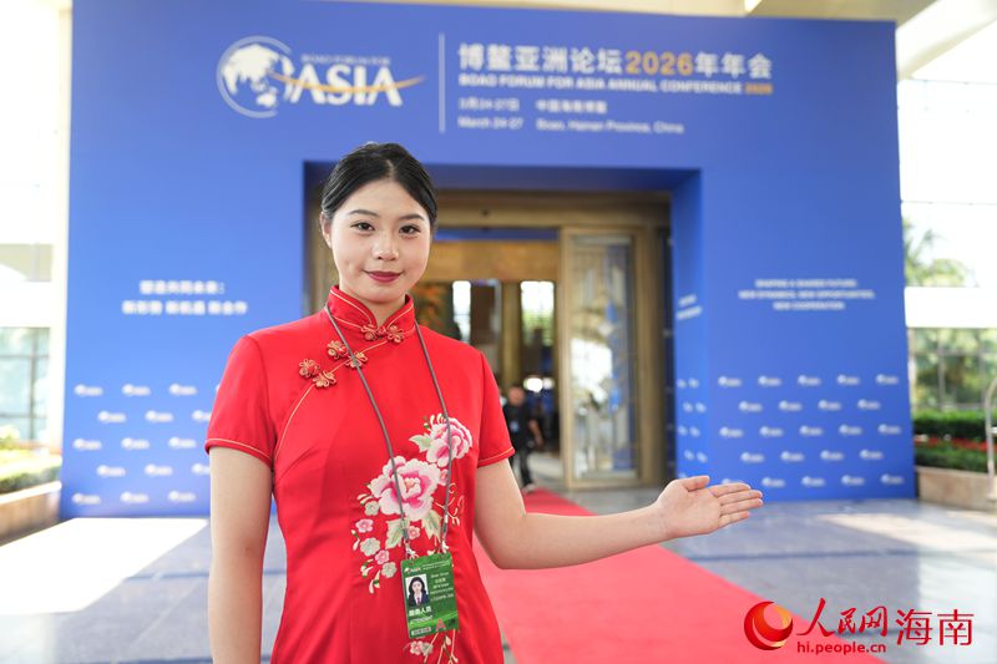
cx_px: 498
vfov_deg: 38.9
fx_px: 941
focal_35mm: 34
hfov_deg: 55.8
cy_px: 332
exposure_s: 1/250
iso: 500
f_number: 2.8
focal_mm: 34
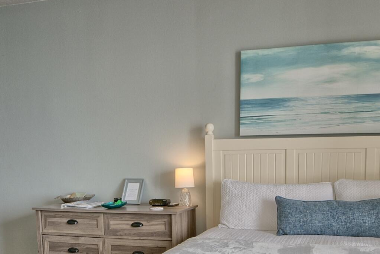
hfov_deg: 47.3
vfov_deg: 31.7
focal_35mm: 41
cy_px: 210
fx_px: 433
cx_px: 213
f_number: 8
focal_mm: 14
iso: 500
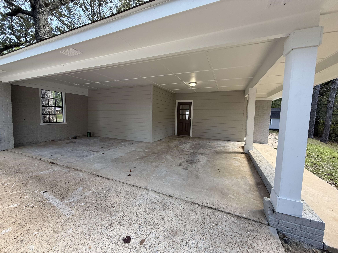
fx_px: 137
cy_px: 126
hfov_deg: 102.1
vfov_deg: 85.7
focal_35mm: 14
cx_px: 169
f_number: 2.2
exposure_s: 1/99
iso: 80
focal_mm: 2.22
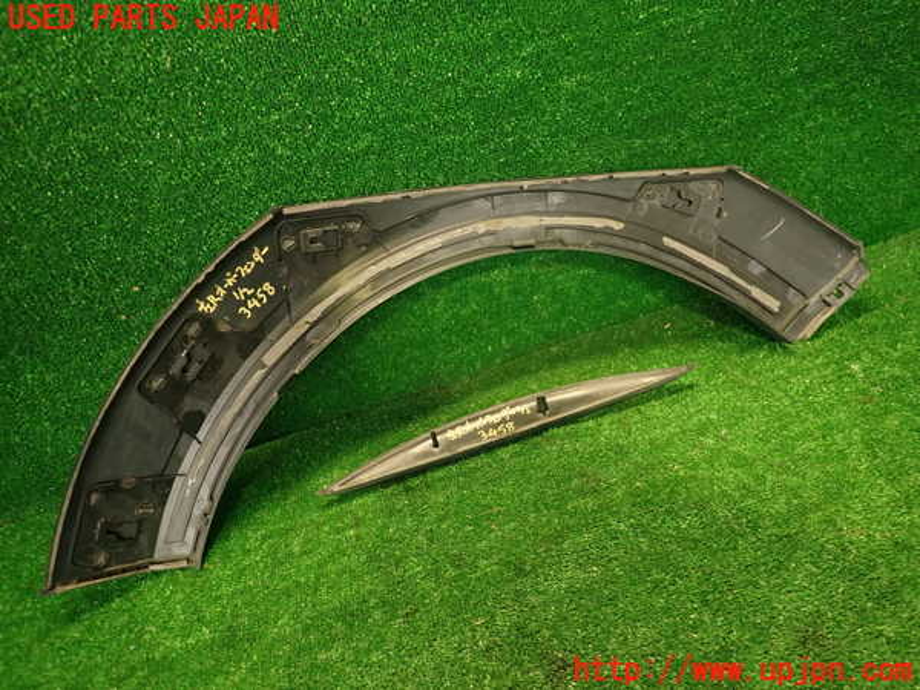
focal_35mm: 25
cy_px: 345
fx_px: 664
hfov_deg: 69.4
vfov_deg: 54.9
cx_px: 460
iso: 320
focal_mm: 4.5
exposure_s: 1/30
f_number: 2
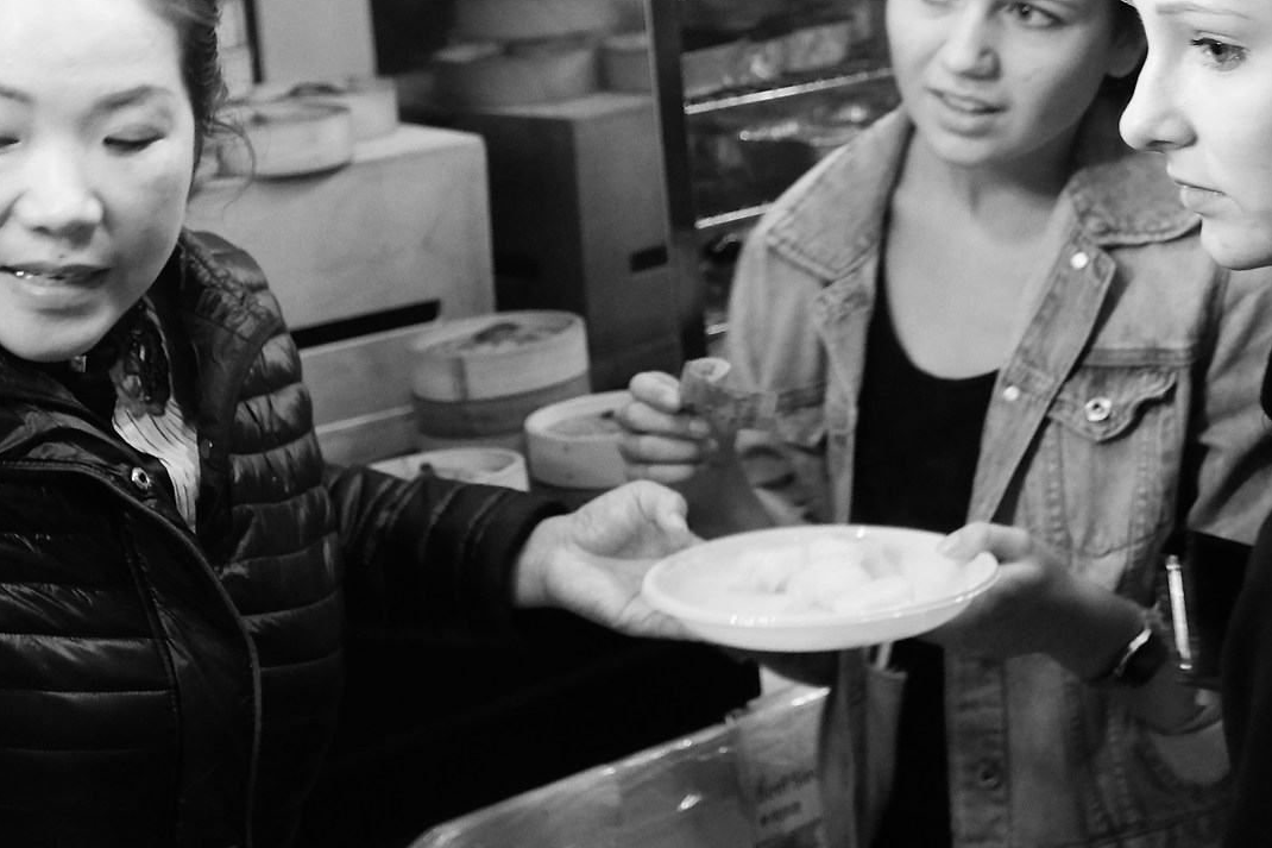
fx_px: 3250
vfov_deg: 14.7
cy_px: 68
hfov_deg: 22.1
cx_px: 832
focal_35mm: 92
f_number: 2.8
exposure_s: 1/56
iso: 1600
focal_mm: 27
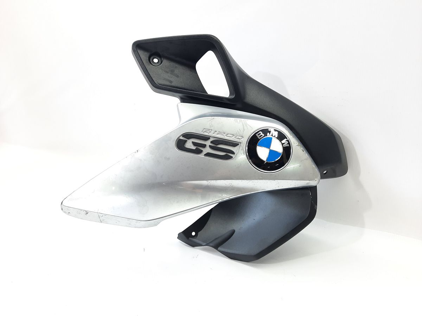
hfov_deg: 69.4
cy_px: 158
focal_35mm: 25
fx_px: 305
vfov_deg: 54.9
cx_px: 211
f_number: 2
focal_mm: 4.6
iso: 100
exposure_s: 1/50
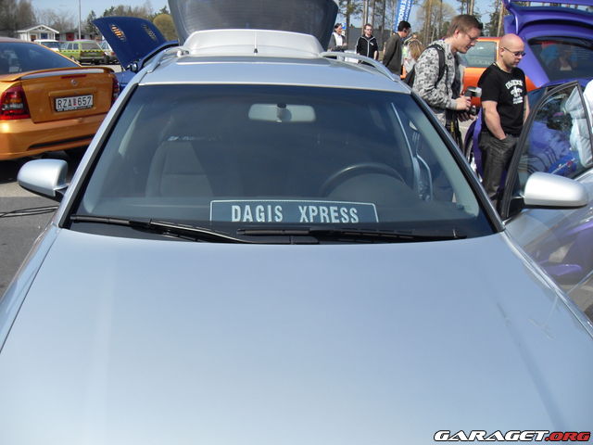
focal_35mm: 34
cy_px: 222
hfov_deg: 54.0
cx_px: 296
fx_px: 582
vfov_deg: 41.8
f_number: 7
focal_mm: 6.3
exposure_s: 1/180
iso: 80
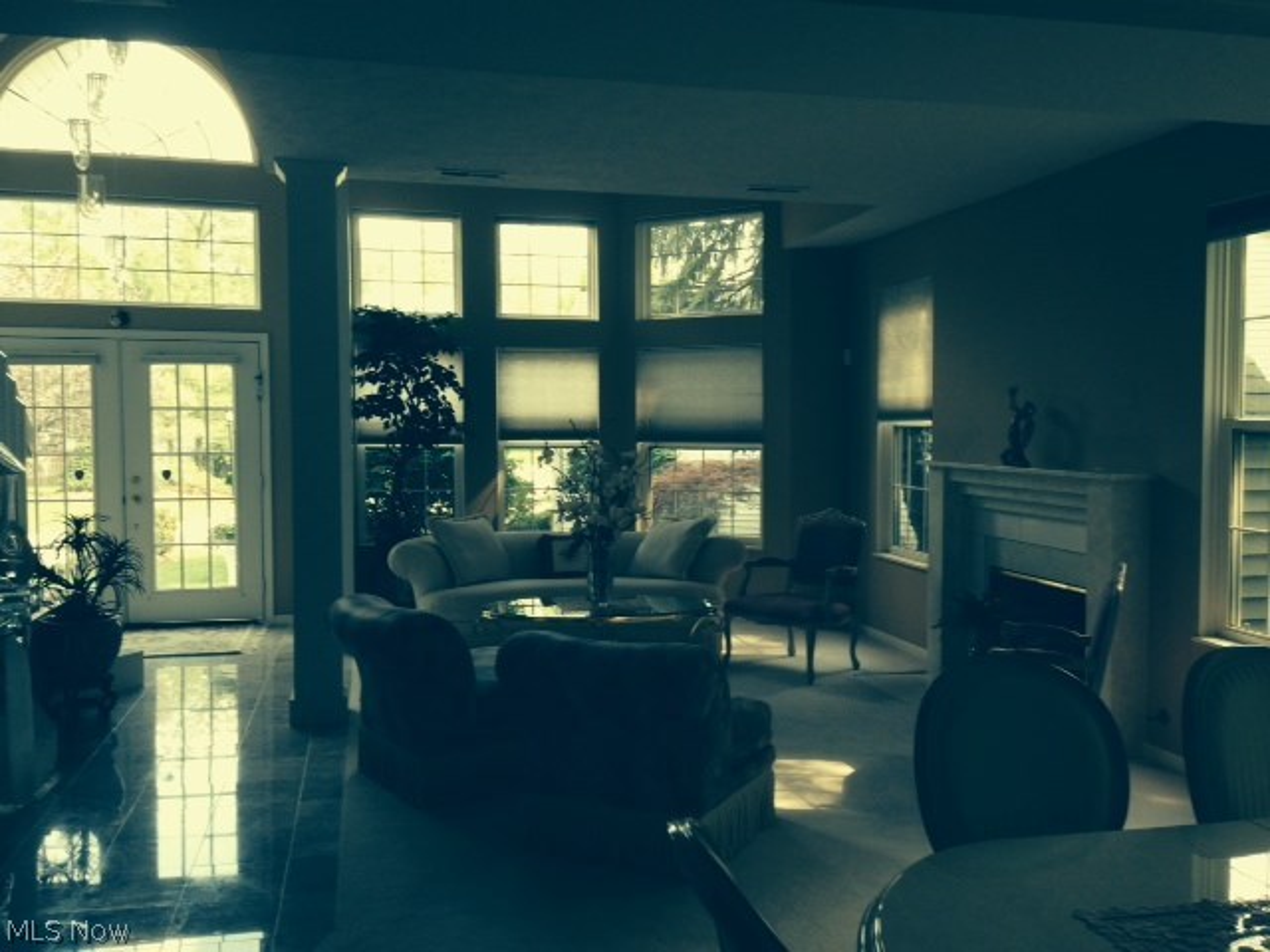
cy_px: 476
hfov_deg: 55.4
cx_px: 635
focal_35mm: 33
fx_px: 1211
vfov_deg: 42.9
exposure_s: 1/60
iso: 50
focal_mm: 4.12
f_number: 2.4
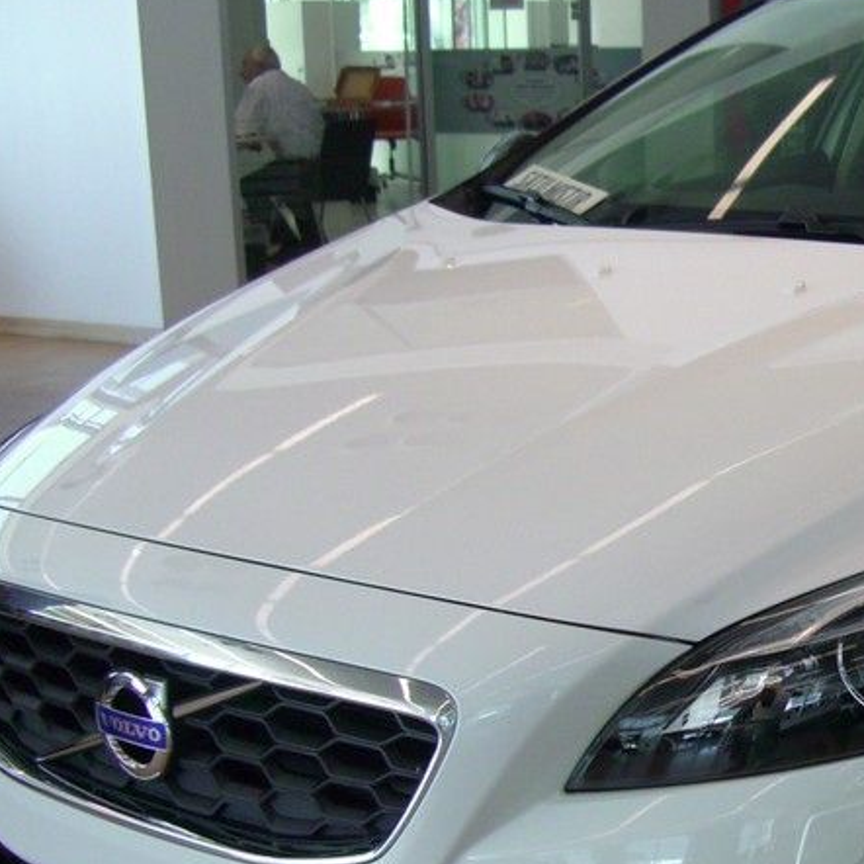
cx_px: 870
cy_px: 647
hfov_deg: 22.7
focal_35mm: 73
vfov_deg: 23.4
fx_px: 2061
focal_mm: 7.9
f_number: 2.8
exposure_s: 1/125
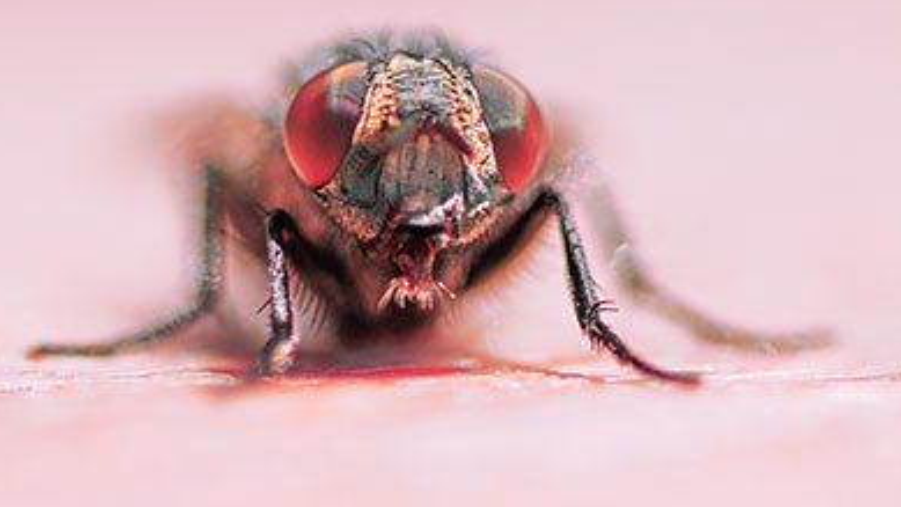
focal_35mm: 283
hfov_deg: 7.6
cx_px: 417
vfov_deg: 4.3
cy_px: 228
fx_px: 6763
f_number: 9.5
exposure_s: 1/800
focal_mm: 210
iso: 220
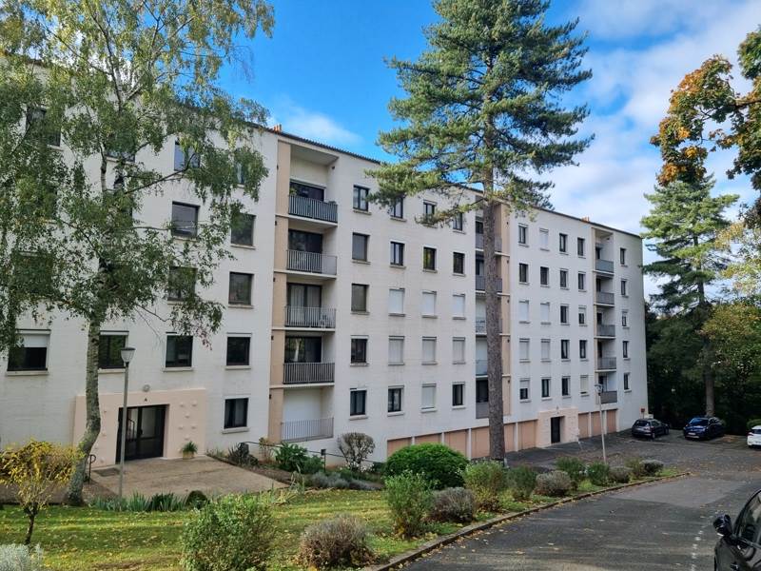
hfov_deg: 67.3
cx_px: 380
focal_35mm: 26
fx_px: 572
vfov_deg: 53.1
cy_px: 286
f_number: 1.8
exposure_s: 1/848
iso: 50
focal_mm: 5.4
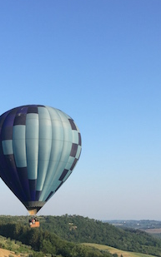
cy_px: 196
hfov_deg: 24.1
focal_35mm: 53
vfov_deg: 37.2
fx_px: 372
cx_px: 39
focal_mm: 4.15
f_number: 2.2
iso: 32
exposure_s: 1/964
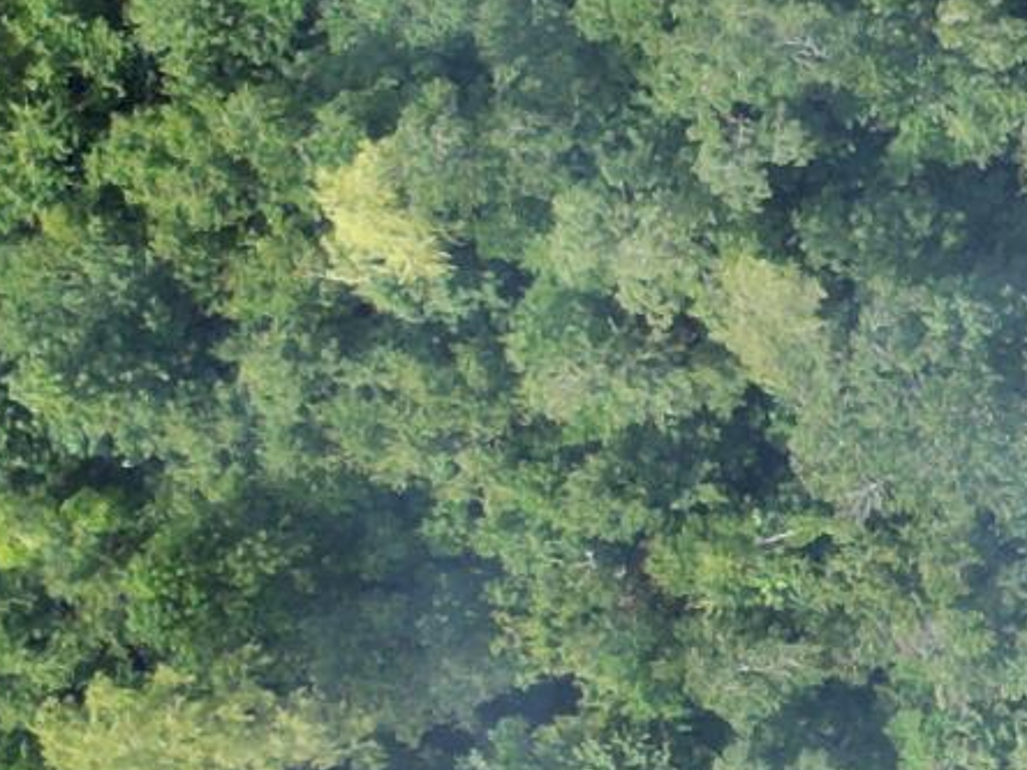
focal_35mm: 162
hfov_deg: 10.1
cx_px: 2736
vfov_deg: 9.2
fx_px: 4806
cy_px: 252
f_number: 1.7
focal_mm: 6.72
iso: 100
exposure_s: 1/2000
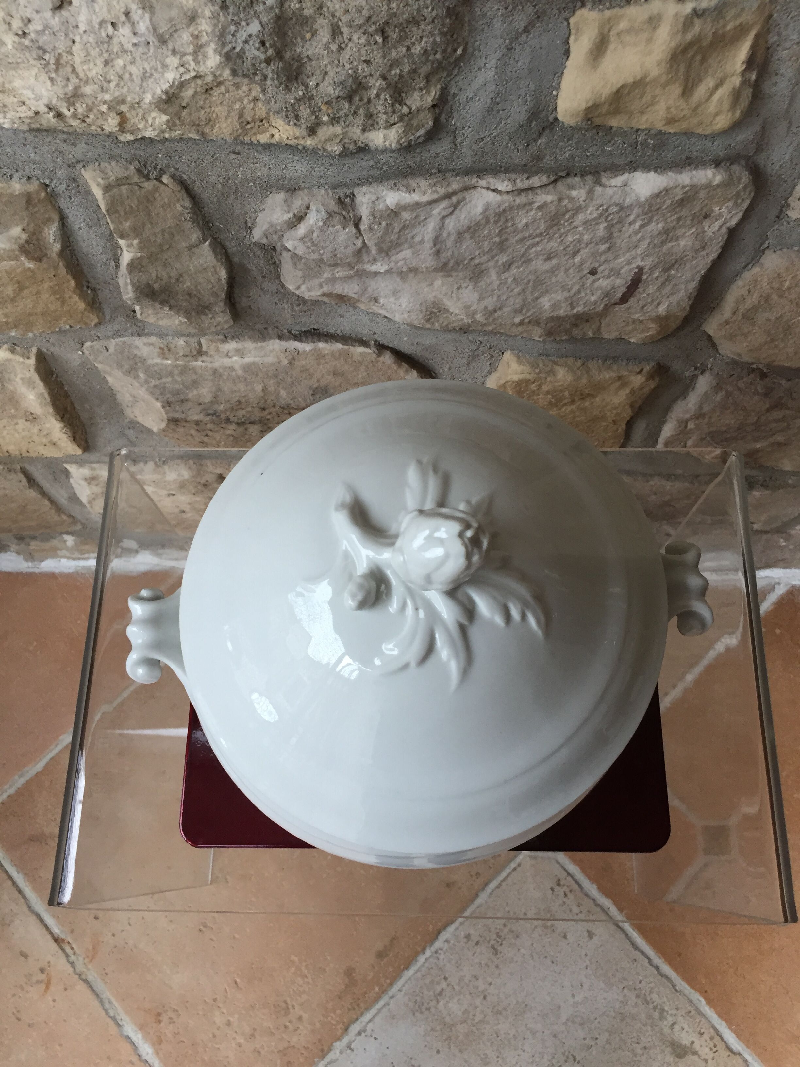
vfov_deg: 61.7
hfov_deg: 48.2
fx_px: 894
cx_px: 400
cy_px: 534
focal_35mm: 29
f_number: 2.2
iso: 125
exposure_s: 1/33
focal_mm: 4.15
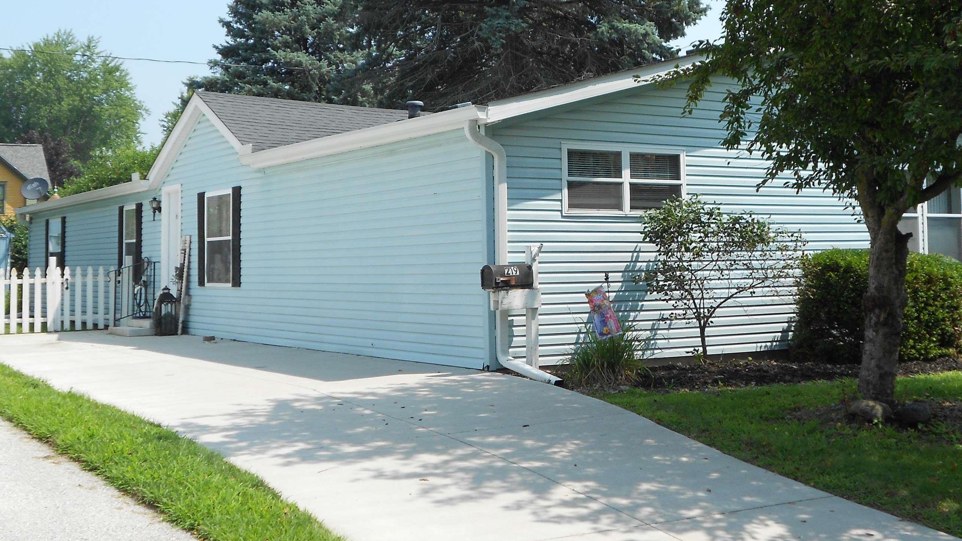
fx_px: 1224
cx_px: 544
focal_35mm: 48
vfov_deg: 24.8
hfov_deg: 42.8
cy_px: 198
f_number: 3.9
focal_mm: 6.7
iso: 80
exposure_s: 1/500
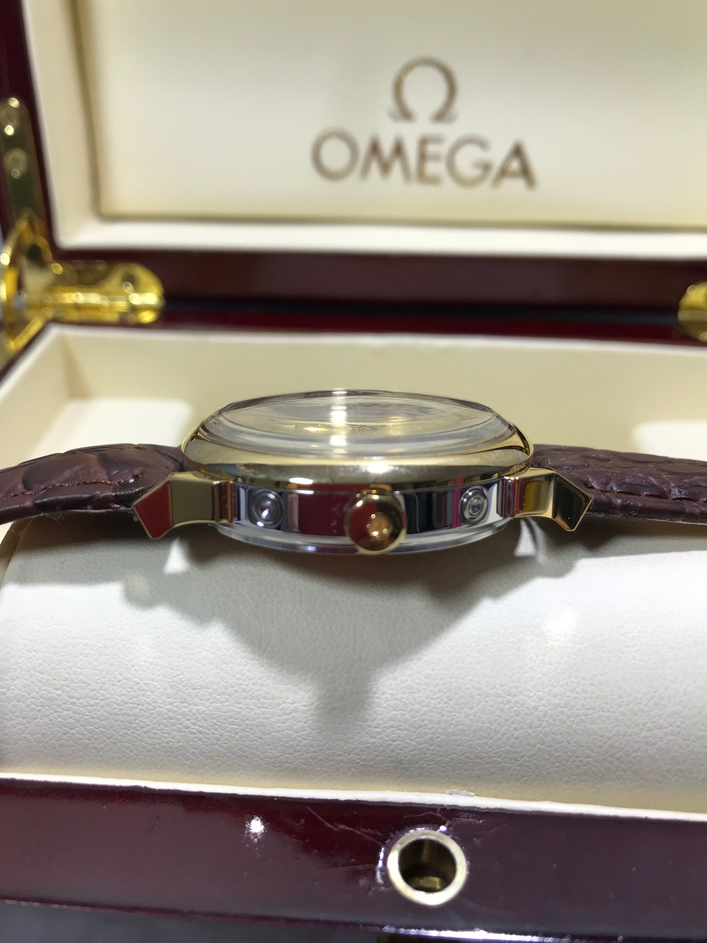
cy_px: 472
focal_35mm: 28
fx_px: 762
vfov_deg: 63.4
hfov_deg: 49.7
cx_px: 354
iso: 40
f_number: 1.8
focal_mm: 3.99
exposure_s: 1/100
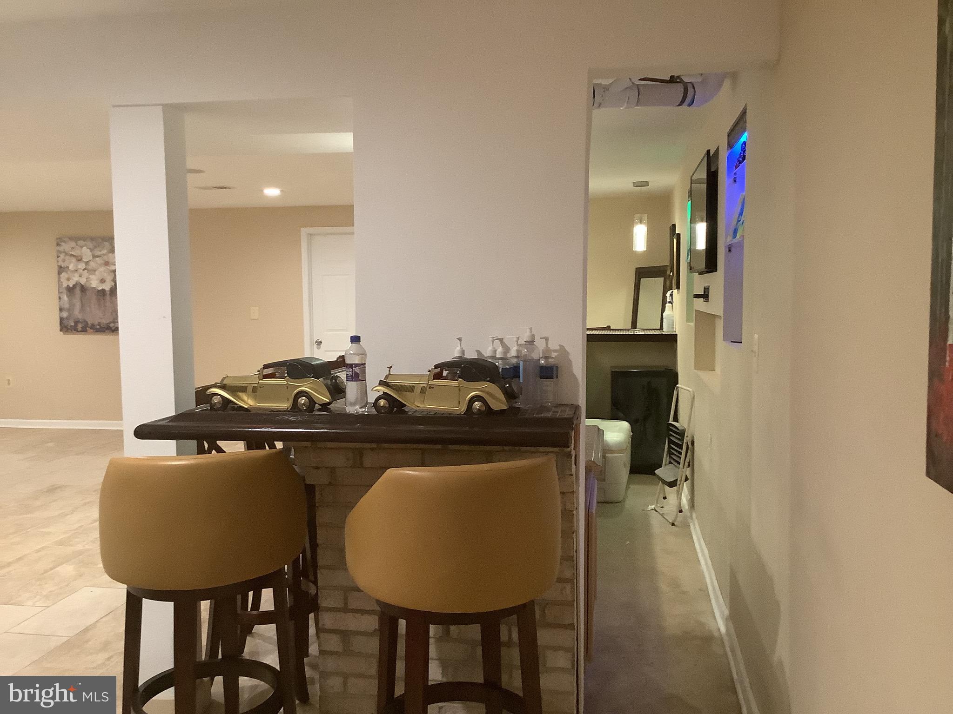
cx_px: 476
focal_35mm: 31
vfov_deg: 45.4
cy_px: 357
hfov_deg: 58.4
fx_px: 853
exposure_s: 1/33
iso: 320
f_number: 2.4
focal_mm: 3.3
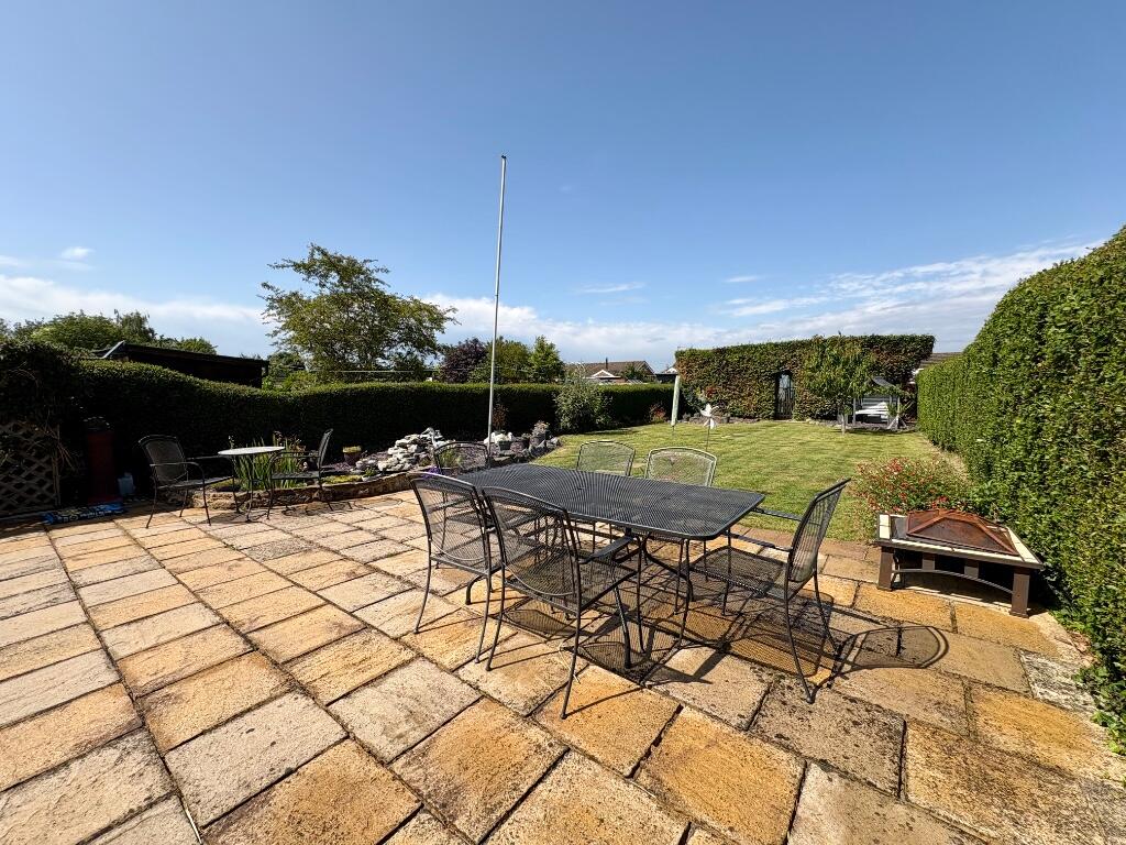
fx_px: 455
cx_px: 563
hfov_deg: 102.1
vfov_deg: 85.7
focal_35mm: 14
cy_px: 422
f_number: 2.2
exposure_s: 1/1709
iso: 50
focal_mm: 2.22
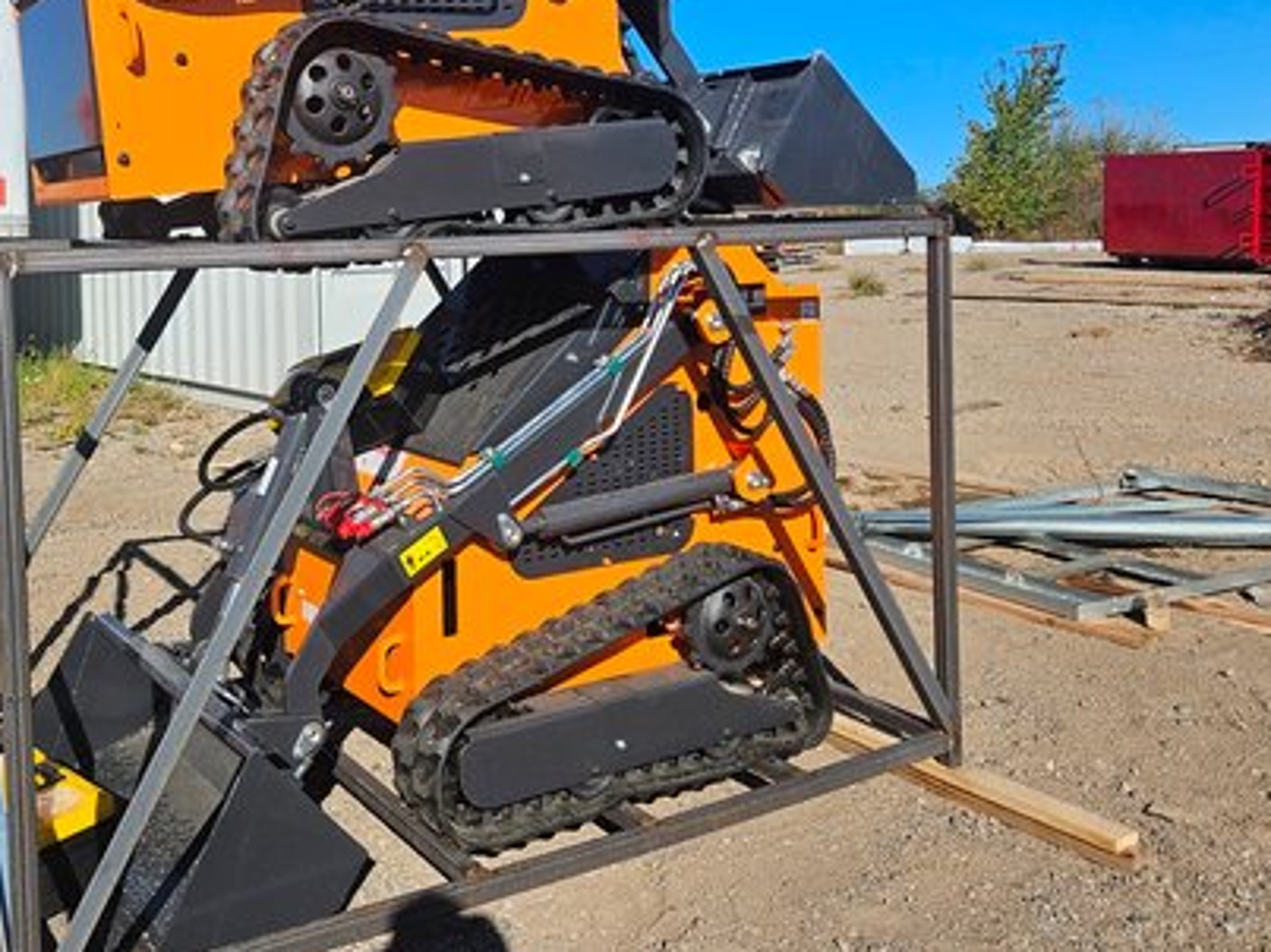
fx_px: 1321
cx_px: 437
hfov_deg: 50.6
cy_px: 222
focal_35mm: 36
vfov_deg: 38.5
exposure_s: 1/3001
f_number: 1.8
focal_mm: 5.4
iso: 25
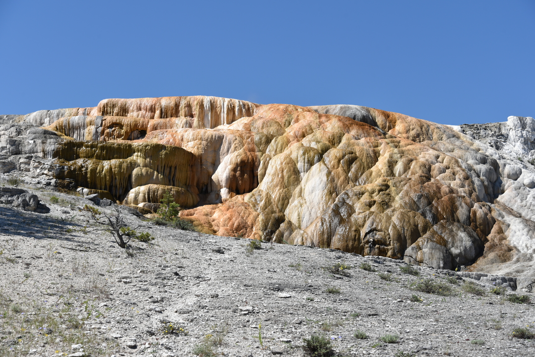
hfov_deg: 23.9
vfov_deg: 16.1
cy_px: 178
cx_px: 268
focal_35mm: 85
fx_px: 1263
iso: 100
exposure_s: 1/320
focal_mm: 85
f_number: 9
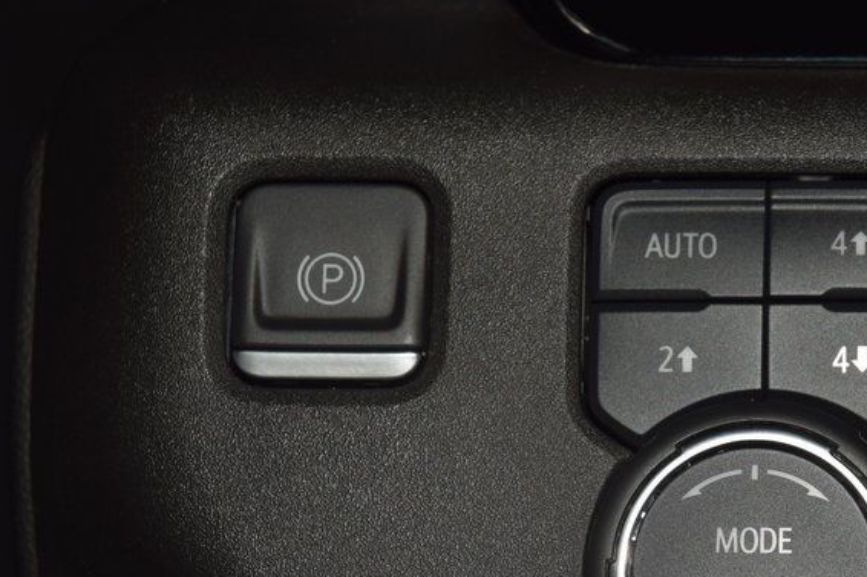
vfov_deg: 7.2
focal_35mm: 190
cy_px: 337
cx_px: 732
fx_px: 4574
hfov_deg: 10.8
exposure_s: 1/125
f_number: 8
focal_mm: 70
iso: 100
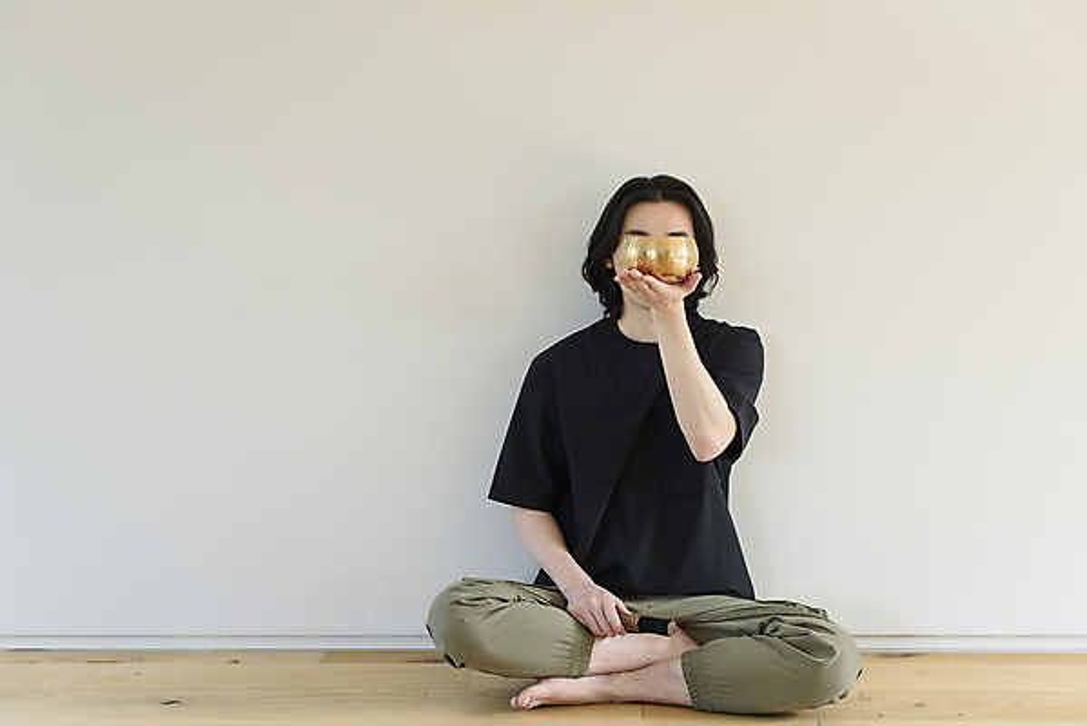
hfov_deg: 39.6
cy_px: 363
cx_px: 544
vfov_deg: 27.0
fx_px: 1510
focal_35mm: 50
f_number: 4
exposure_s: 1/200
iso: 800
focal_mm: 50
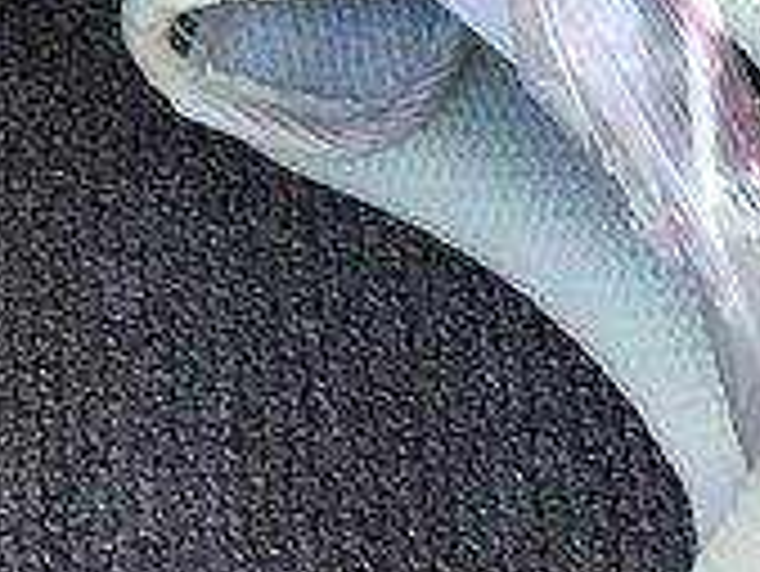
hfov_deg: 11.8
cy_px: -516
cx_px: -4
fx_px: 3625
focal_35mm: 165
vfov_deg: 8.6
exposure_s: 1/154
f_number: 2.4
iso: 25
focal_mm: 3.3
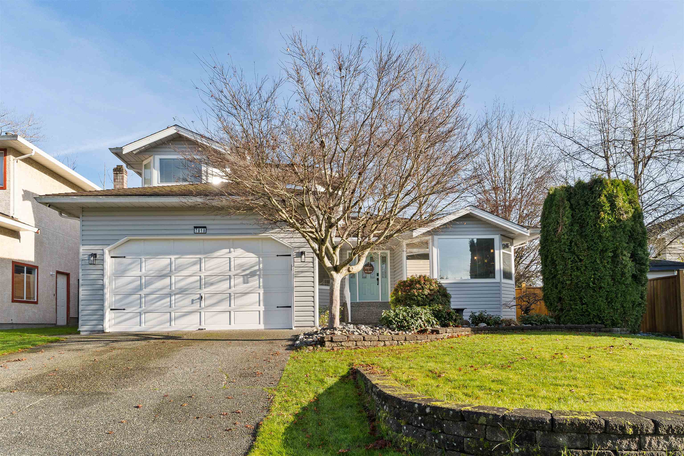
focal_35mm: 20
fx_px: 370
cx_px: 342
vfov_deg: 63.2
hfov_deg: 85.4
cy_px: 228
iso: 320
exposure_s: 1/50
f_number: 8
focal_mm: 13
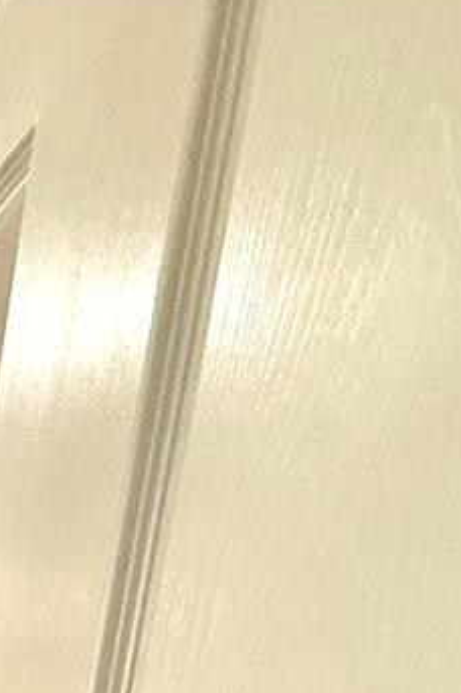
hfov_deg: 10.4
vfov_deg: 21.5
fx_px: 1309
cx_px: -1045
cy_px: 1186
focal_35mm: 68
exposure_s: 1/60
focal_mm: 2.22
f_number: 2.2
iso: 200
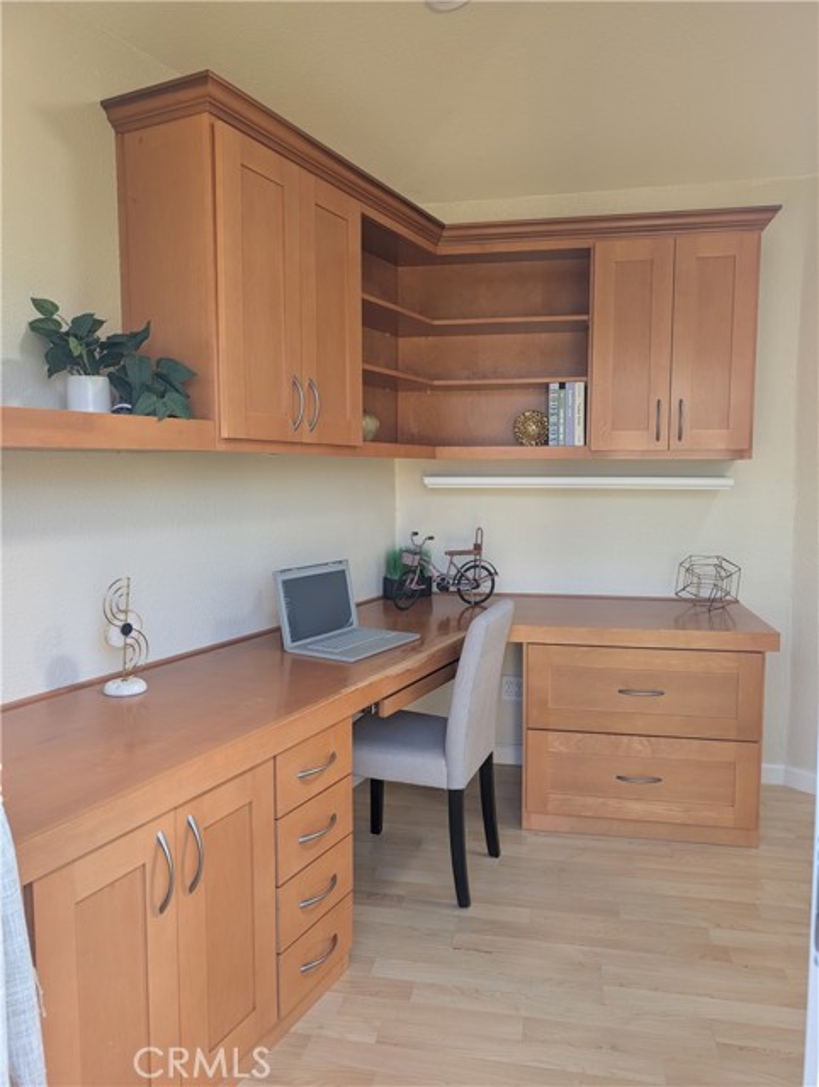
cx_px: 410
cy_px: 544
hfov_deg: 56.9
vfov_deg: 71.5
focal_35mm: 24
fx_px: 755
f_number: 1.68
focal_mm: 6.9
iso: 18
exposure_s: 1/33.1
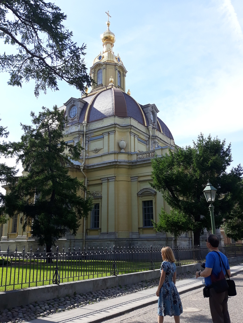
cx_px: 122
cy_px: 162
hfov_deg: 51.4
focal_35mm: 27
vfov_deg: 65.3
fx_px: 253
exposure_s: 1/882
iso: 40
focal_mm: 3.71
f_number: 1.7
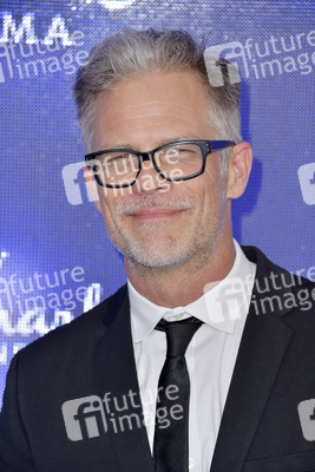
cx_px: 158
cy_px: 236
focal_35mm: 190
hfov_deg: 7.2
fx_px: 2491
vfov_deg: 10.8
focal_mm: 190
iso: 320
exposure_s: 1/250
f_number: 7.1
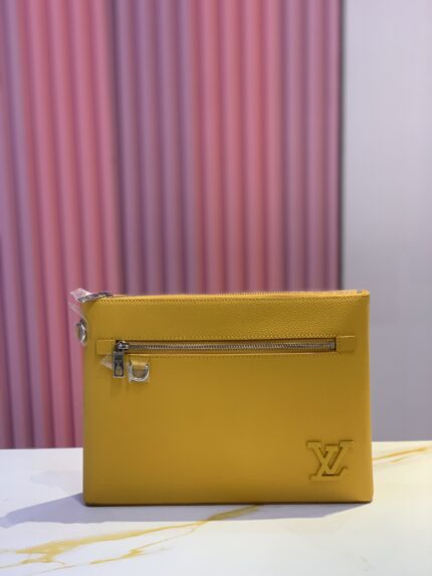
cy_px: 288
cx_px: 216
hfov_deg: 28.0
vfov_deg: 36.8
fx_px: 865
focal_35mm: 52
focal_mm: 6
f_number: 2.4
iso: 80
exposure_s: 1/100
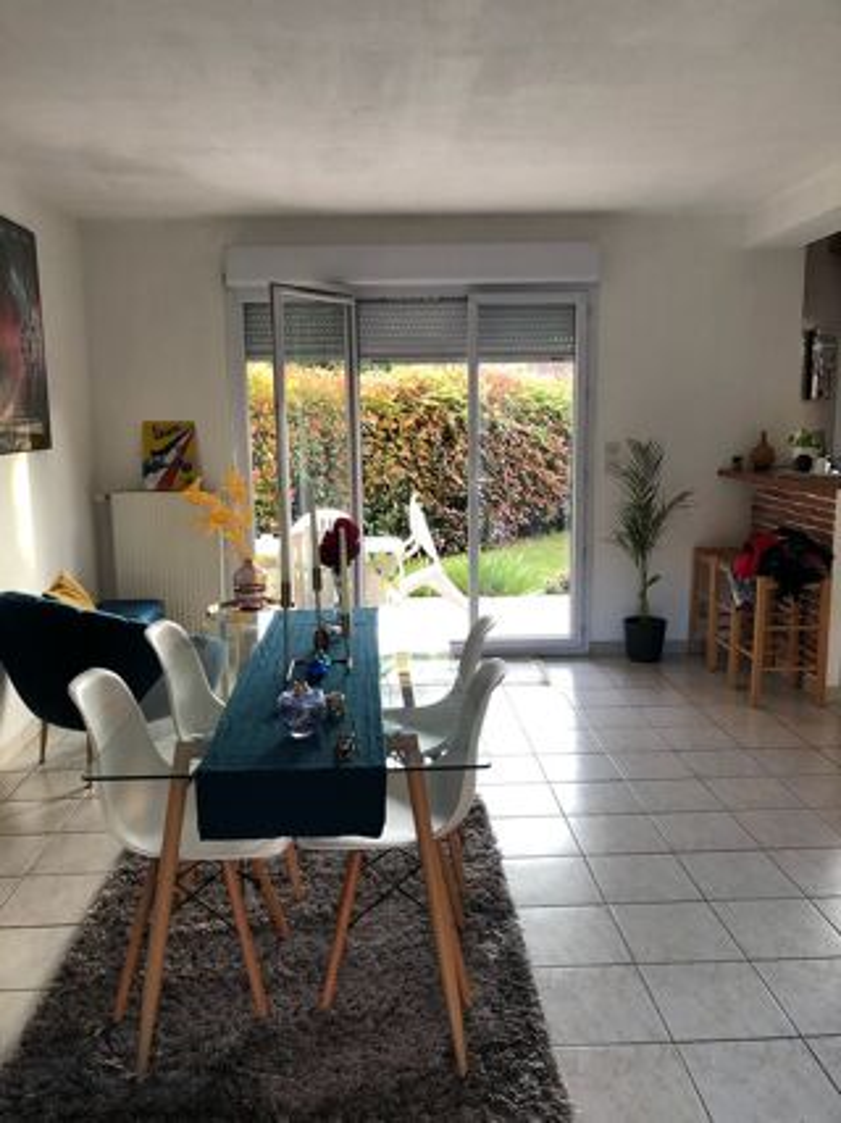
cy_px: 562
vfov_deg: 63.5
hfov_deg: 49.7
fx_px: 907
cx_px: 420
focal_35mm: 28
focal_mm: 4
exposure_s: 1/20
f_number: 1.8
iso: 40
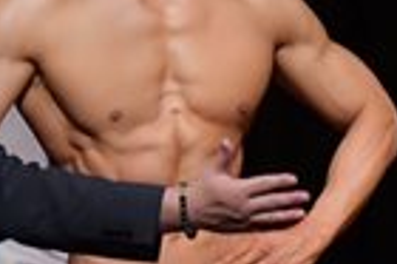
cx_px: 486
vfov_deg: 1.0
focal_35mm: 1411
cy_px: 321
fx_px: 15542
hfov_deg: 1.5
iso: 5000
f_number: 5.6
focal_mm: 170
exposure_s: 1/400
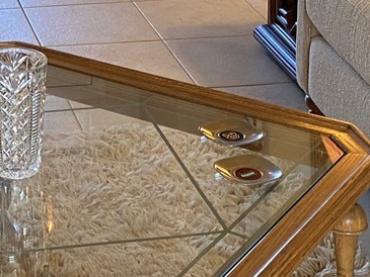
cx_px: -34
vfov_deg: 11.9
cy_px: -238
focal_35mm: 114
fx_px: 1219
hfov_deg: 16.7
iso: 100
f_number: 1.8
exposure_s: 1/60
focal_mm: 4.25
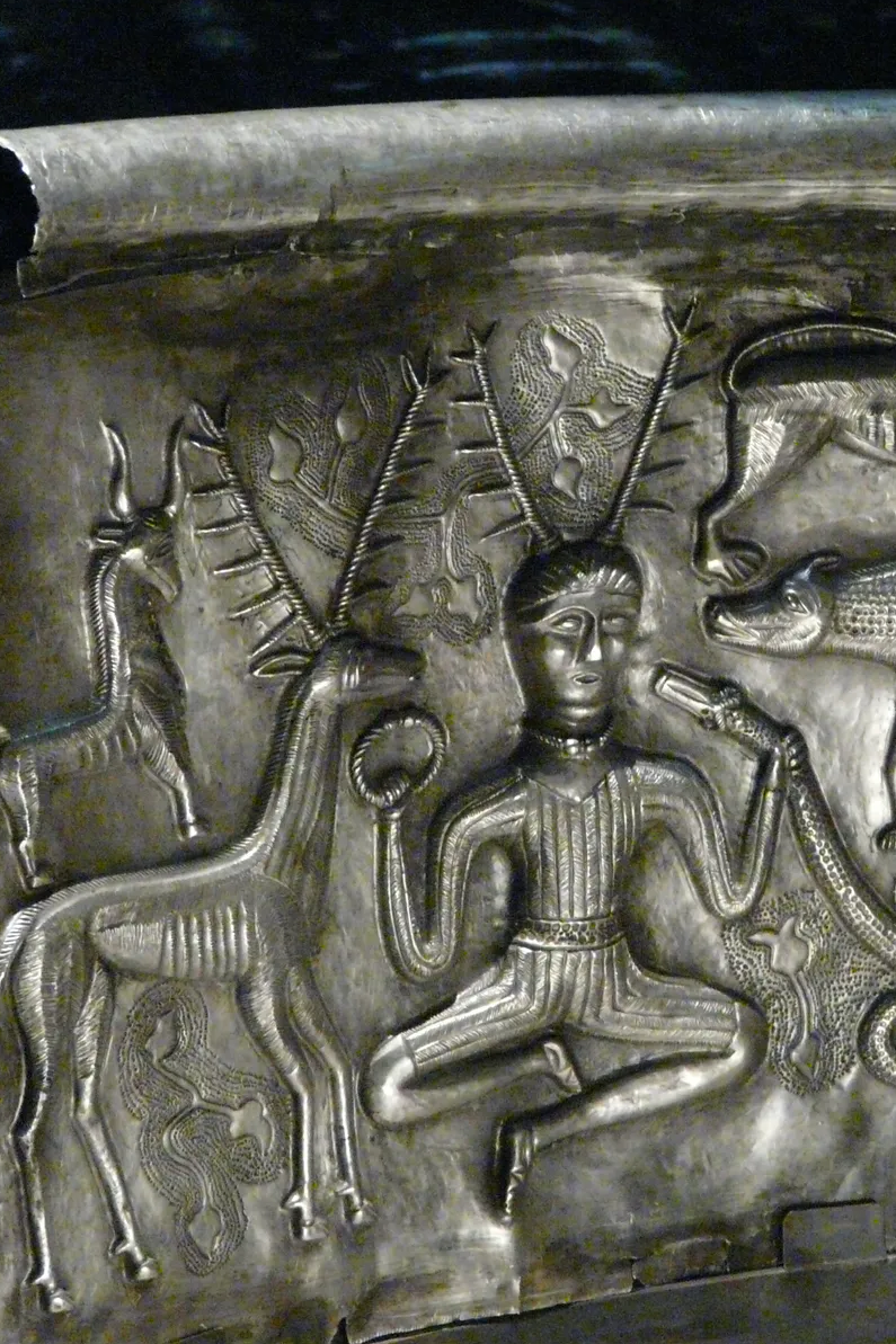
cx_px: 820
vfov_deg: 11.4
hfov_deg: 7.6
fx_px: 6721
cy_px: 670
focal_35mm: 180
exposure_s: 1/10
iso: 800
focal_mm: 21.1
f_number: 3.6
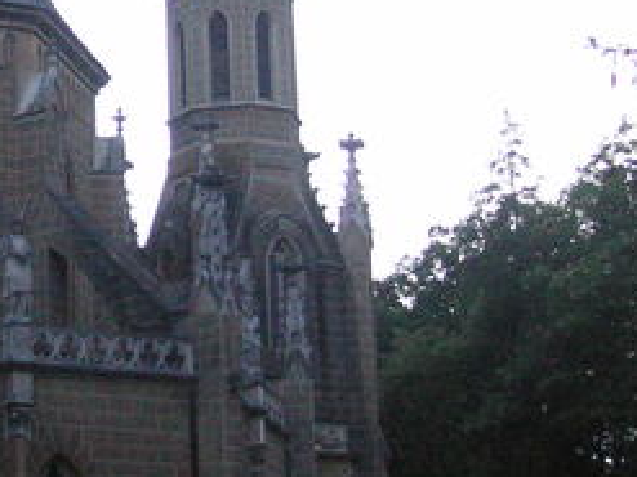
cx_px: -90
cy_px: 204
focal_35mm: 120
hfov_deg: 15.9
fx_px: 2207
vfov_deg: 12.3
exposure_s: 1/45
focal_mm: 6.1
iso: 160
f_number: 2.8
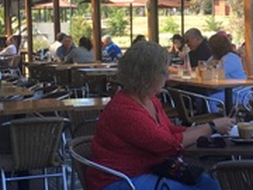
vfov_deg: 14.4
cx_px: 240
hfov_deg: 18.7
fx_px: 753
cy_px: 80
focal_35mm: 103
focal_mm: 4.15
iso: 25
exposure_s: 1/242
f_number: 2.2
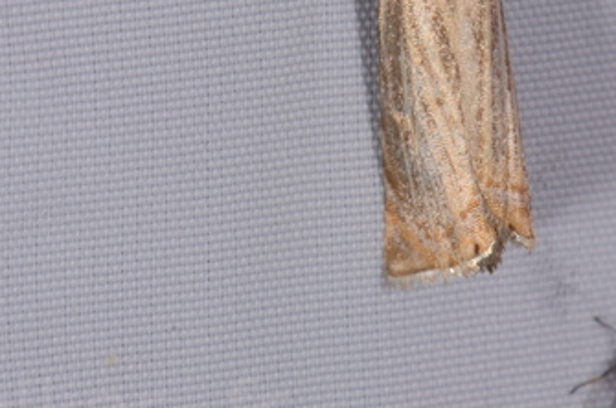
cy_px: -15
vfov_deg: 4.5
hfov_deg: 6.8
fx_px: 5144
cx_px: 438
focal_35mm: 301
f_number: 32
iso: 100
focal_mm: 85
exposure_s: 1/60
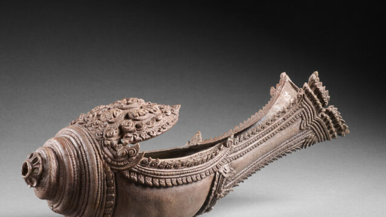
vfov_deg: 14.4
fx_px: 860
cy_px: 130
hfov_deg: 25.3
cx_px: 181
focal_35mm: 84
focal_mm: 60
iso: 100
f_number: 16
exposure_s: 1/125
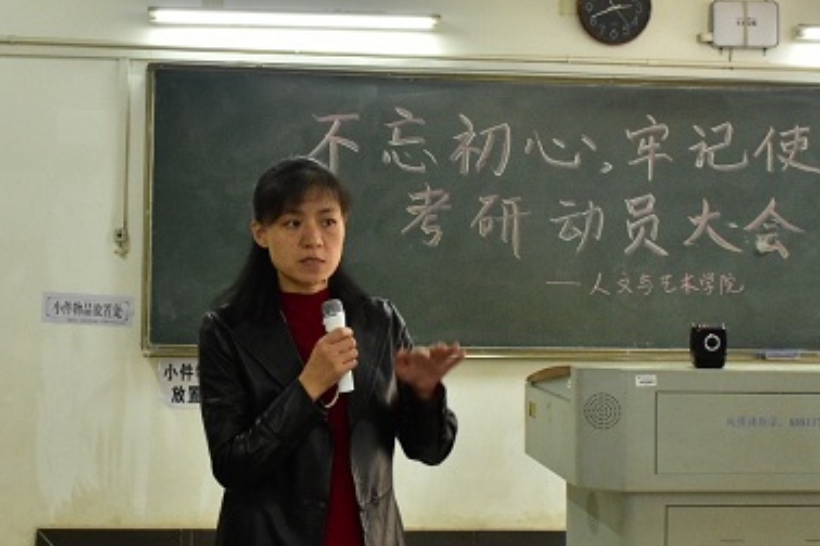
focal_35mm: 50
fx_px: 1139
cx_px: 334
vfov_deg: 27.0
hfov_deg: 39.5
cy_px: 234
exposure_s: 1/60
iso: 1600
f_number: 8
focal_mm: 18
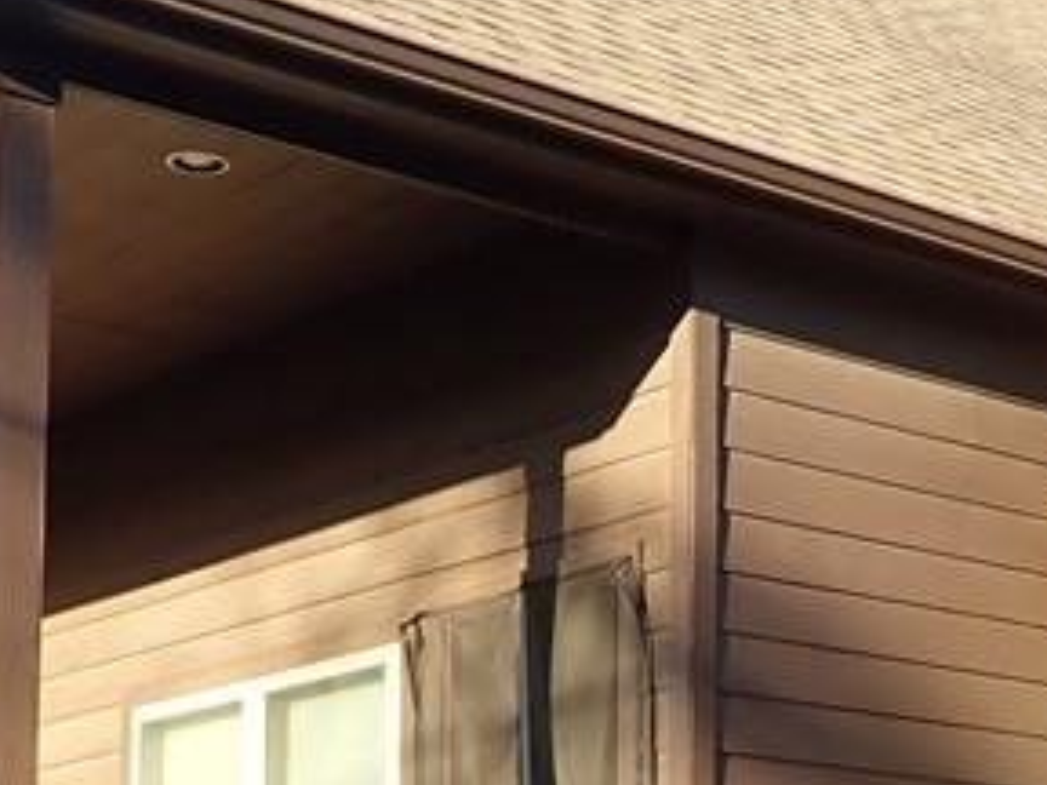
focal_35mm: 89
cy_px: 992
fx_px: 2692
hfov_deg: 21.8
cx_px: 811
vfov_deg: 15.8
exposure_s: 1/640
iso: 100
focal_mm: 4.5
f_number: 2
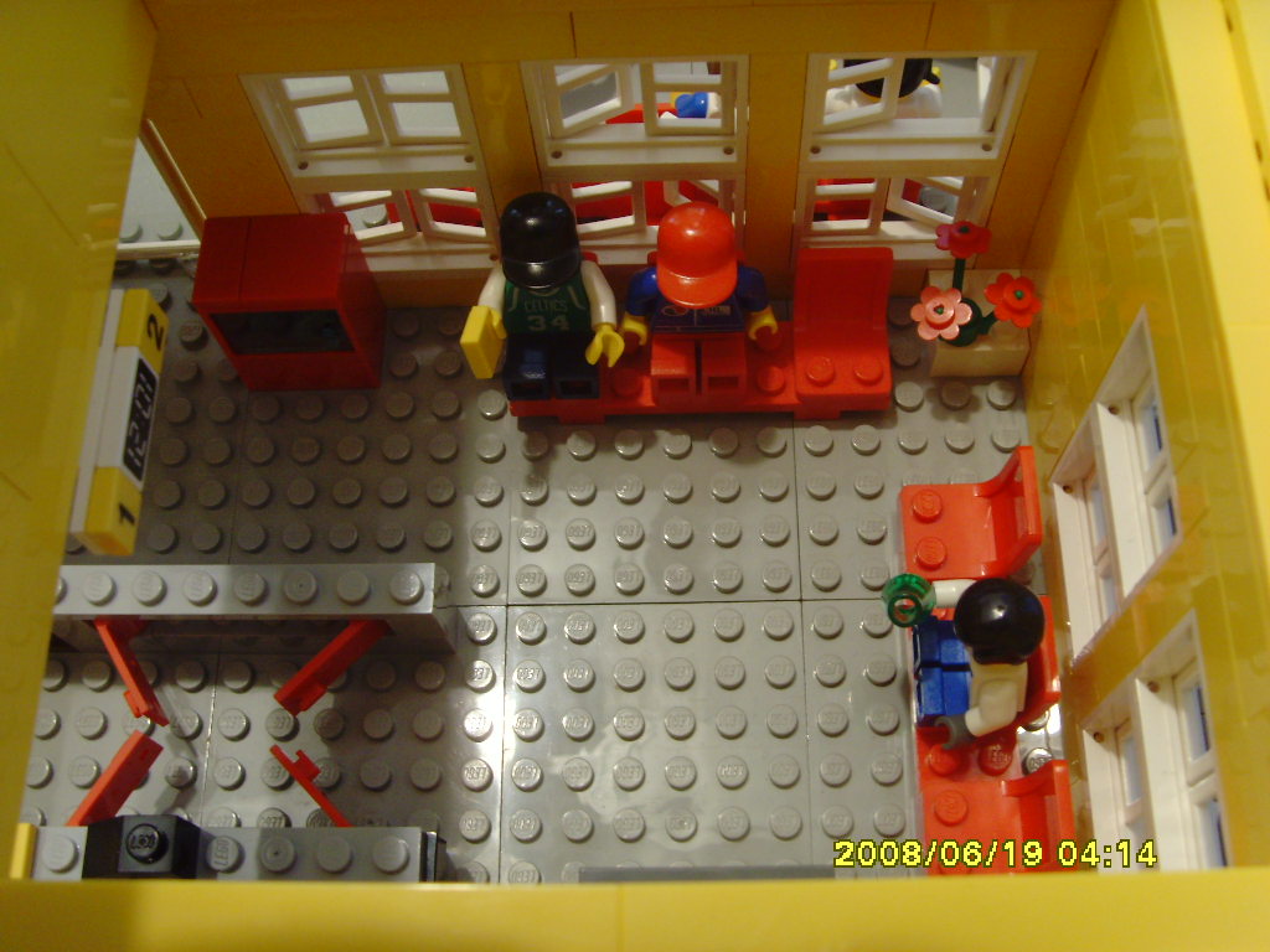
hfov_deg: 47.9
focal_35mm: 39
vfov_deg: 36.8
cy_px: 476
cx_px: 635
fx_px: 1431
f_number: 3.5
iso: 200
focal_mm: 6.6
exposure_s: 1/8
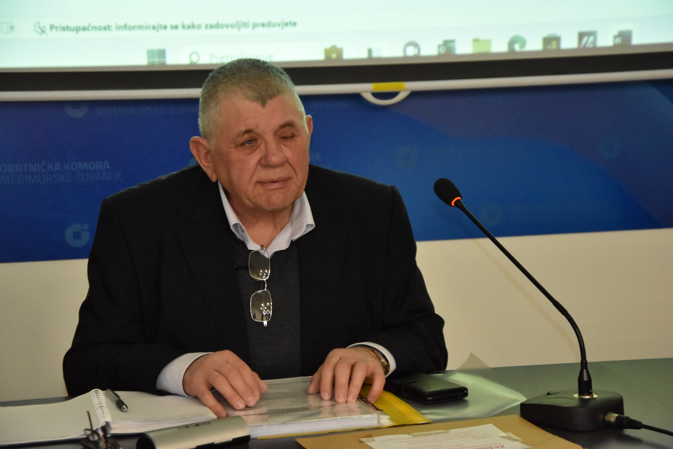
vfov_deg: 13.0
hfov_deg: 19.5
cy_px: 224
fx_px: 1963
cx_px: 336
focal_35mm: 105
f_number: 5.3
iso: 4000
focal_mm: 70
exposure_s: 1/200
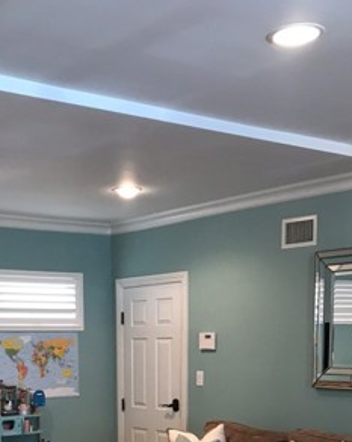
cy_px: 463
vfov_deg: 29.0
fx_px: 783
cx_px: 95
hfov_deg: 25.1
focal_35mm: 60
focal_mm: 3.99
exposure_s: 1/20
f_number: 1.8
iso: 40
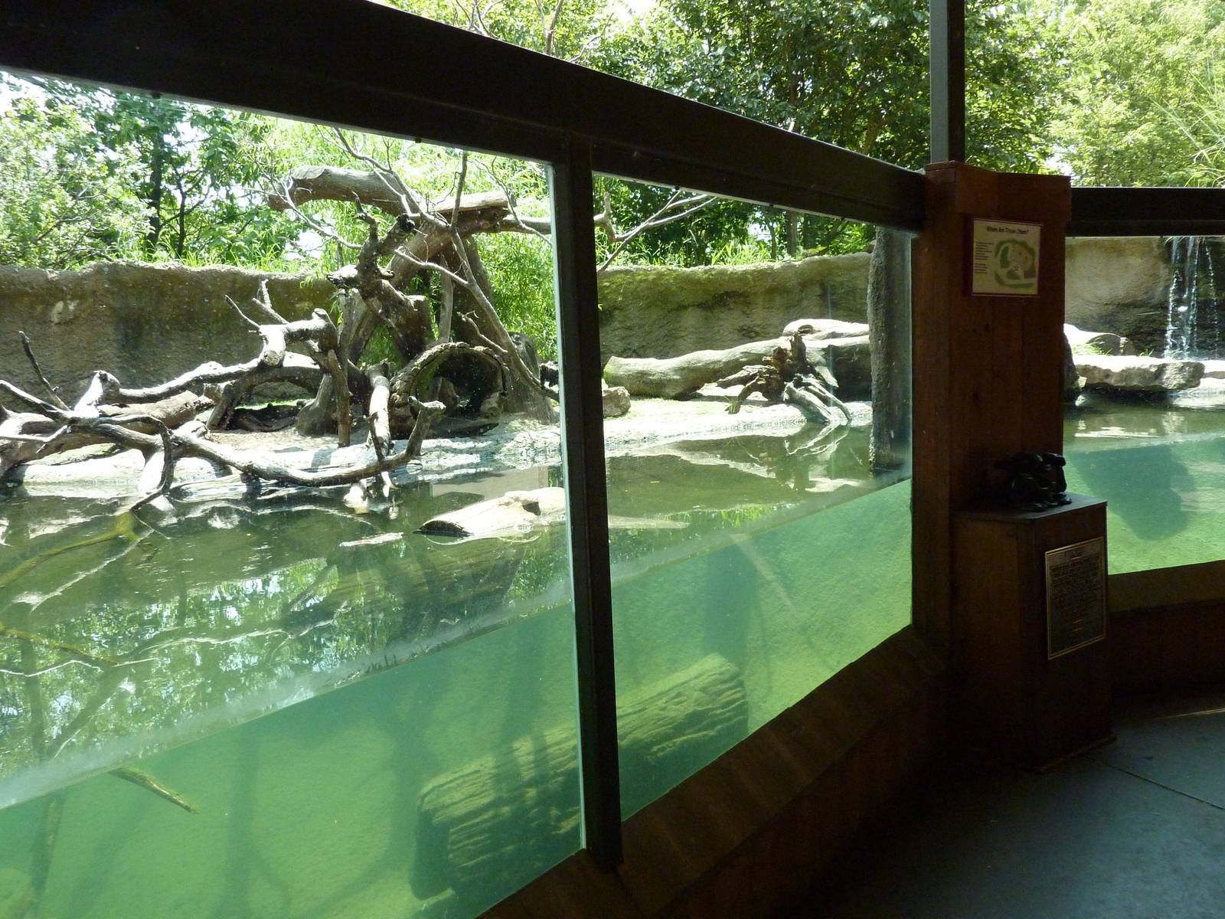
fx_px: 885
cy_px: 460
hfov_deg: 69.4
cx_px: 612
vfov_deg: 54.9
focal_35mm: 25
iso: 400
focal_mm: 4.1
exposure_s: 1/500
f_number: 3.3
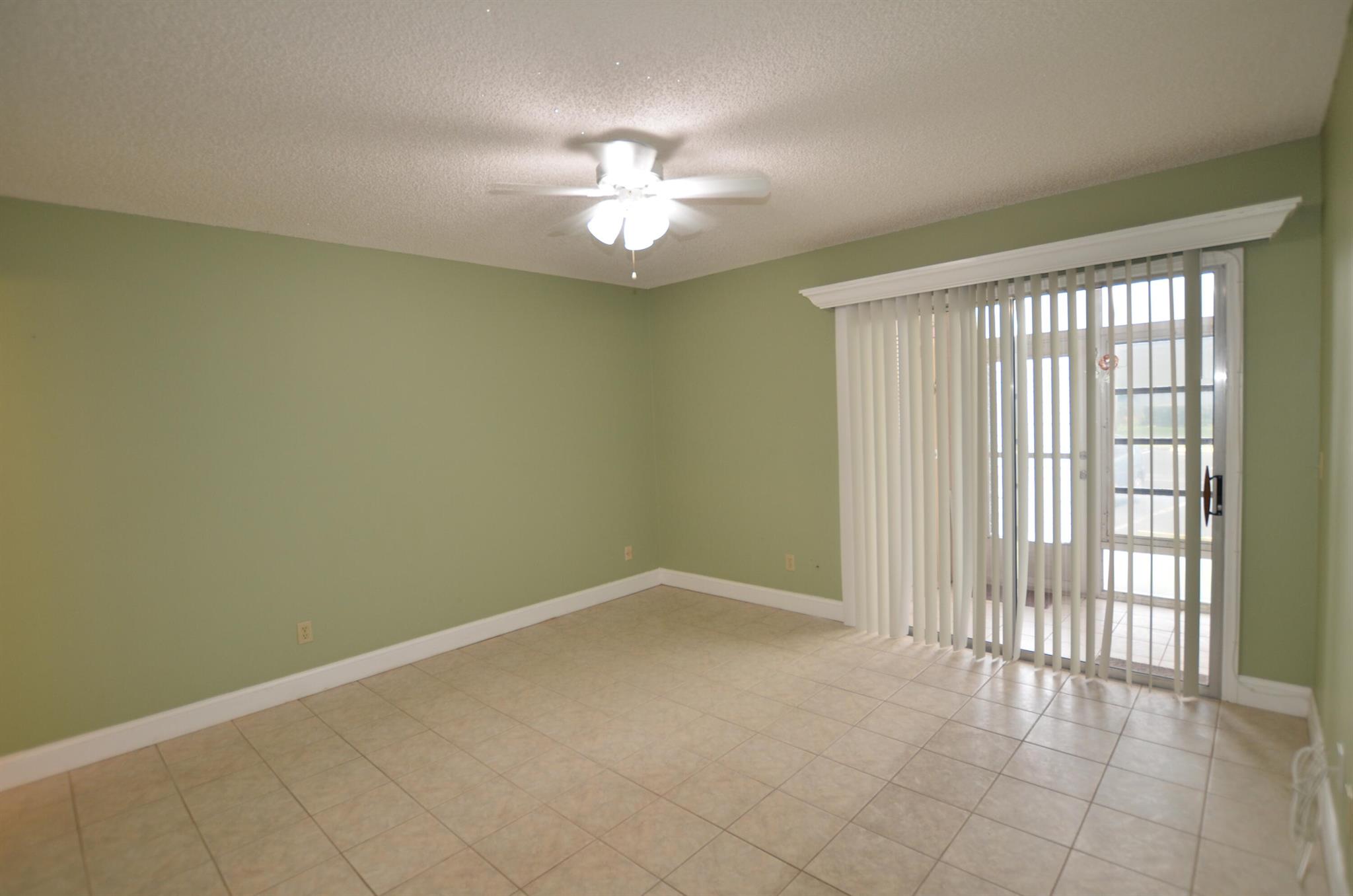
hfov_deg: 95.1
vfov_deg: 71.8
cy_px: 448
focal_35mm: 16
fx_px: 619
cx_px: 676
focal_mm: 11
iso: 400
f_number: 3.5
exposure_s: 1/80
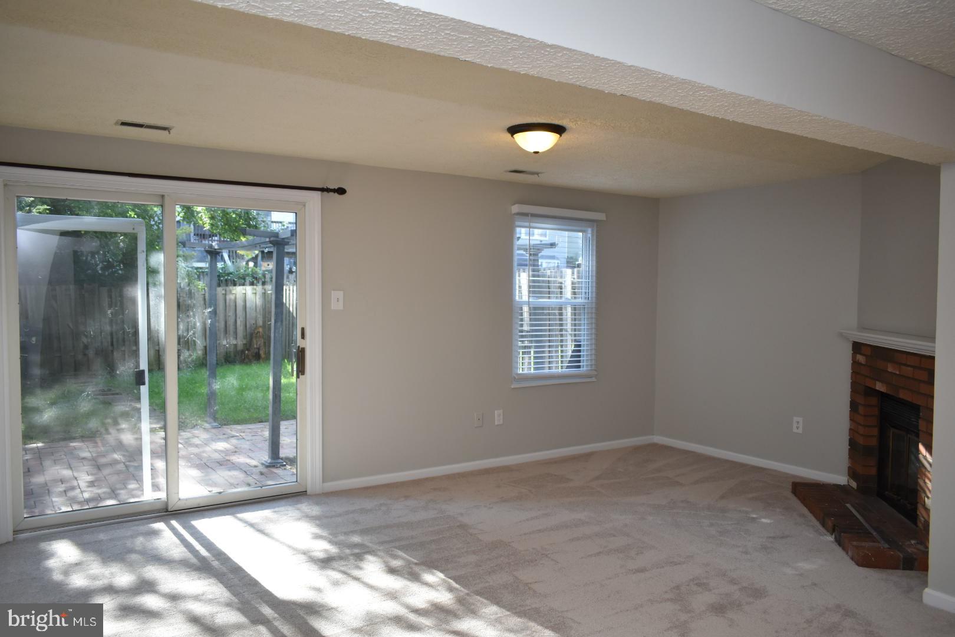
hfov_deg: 67.4
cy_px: 318
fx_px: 716
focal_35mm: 27
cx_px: 478
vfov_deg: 47.9
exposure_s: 1/250
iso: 400
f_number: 4
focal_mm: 18
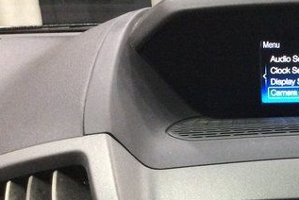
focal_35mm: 67
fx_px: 557
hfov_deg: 28.4
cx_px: 292
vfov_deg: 19.9
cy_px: 184
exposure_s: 1/24
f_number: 2.4
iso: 200
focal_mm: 3.3
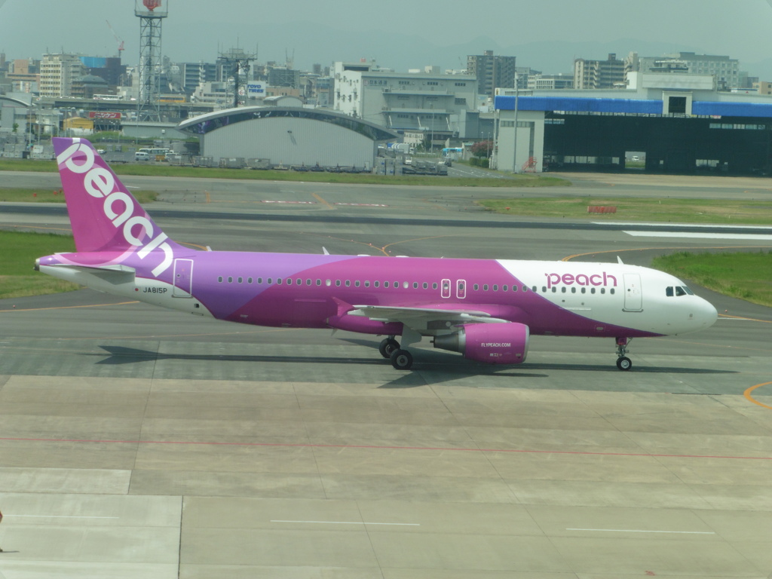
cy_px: 290
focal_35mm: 137
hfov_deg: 14.4
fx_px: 3055
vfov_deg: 10.8
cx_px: 386
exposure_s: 1/320
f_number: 6.3
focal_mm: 24.4
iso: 100
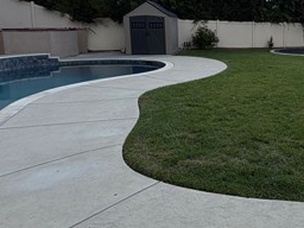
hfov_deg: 46.9
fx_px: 307
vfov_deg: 40.0
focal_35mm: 35
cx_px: 279
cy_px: 69
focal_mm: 2.22
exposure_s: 1/799
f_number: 2.2
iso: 20
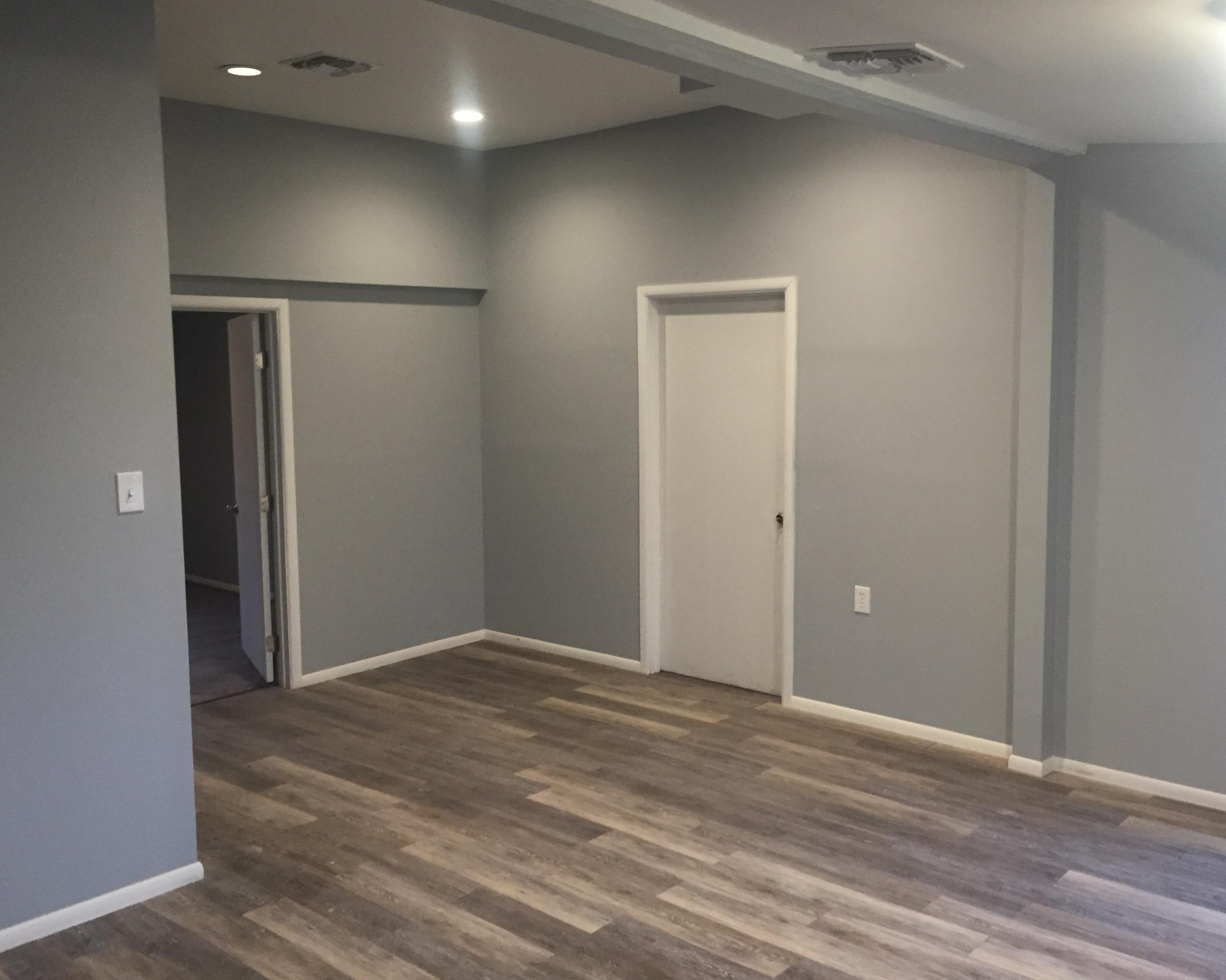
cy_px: 479
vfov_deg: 47.1
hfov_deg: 57.2
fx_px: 1125
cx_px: 632
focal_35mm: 31
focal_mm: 4.15
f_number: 2.2
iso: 160
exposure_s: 1/30
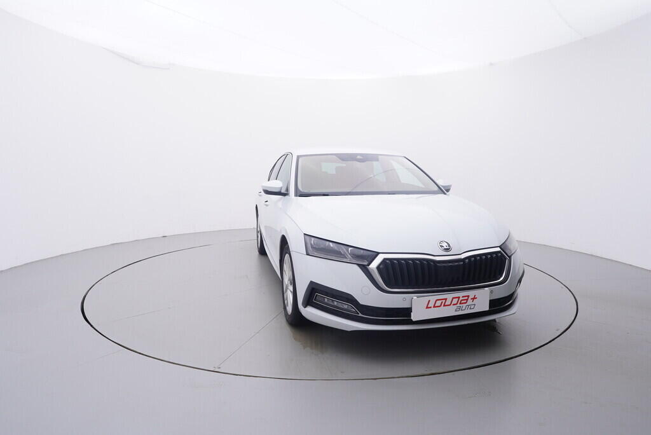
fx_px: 407
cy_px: 218
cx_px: 326
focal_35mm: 22
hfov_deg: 77.3
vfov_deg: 56.2
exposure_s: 1/80
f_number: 5
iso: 200
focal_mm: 15
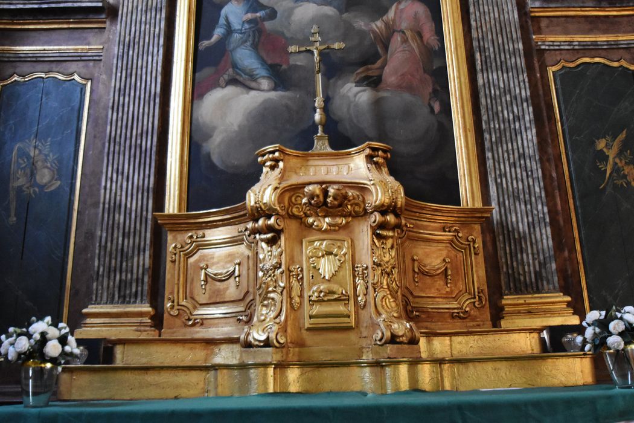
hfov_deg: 64.6
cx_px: 317
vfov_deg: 45.7
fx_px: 502
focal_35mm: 28
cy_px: 212
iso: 5000
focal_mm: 19
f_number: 4.2
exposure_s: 1/60
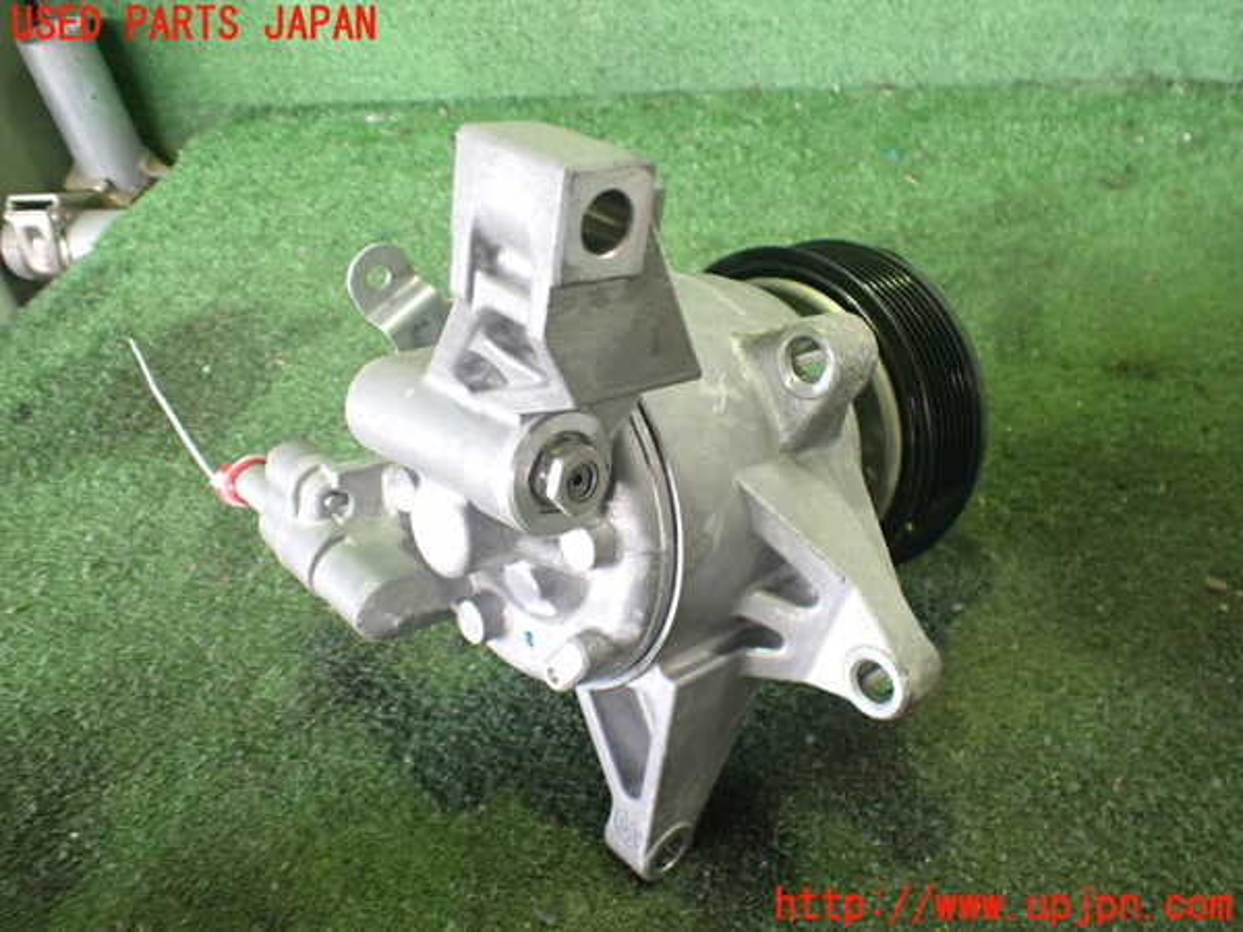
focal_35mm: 30
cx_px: 622
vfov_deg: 46.8
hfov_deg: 60.0
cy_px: 466
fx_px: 1077
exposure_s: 1/50
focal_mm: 5.4
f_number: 2.3
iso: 800
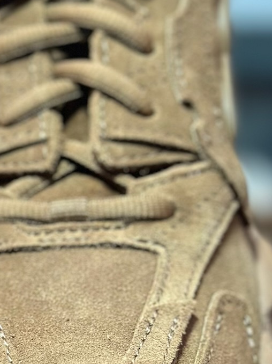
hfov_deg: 10.2
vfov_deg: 13.6
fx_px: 1520
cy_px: 159
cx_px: 56
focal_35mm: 145
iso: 80
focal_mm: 6.86
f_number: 1.78
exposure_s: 1/272
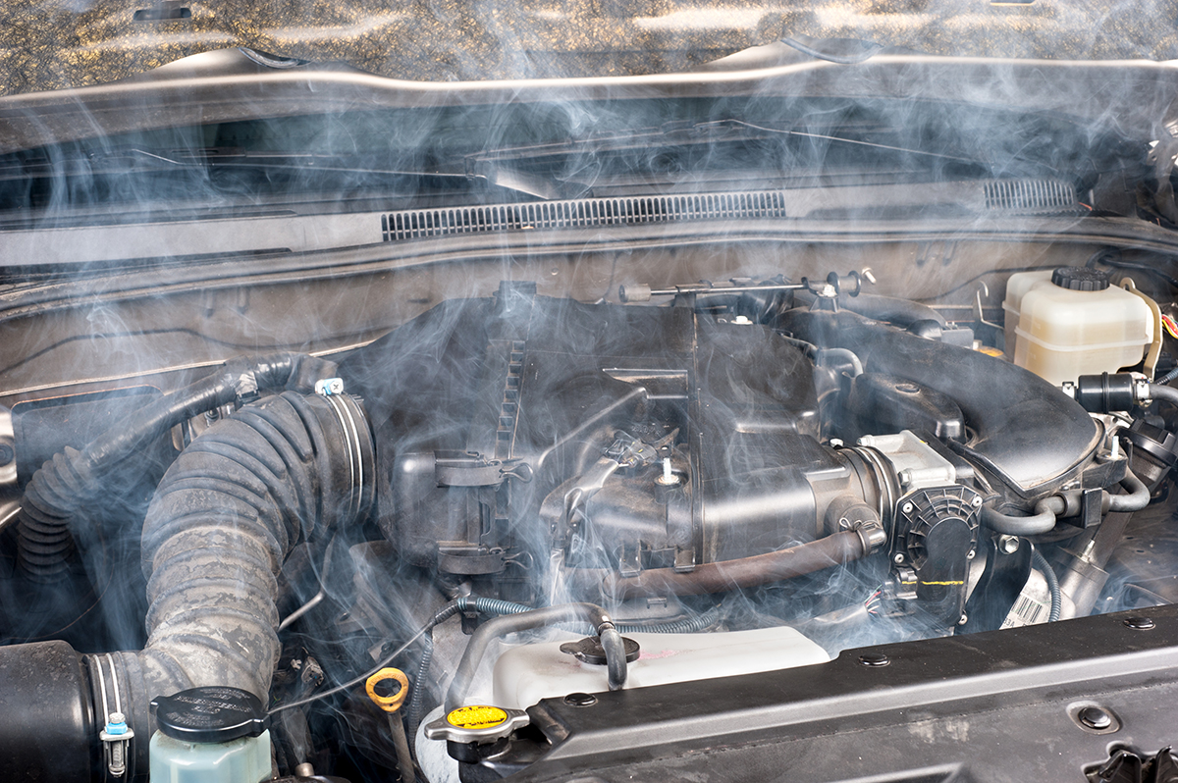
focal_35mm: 60
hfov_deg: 33.4
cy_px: 392
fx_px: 1962
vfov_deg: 22.6
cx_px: 589
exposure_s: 1/60
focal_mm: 60
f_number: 14
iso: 200
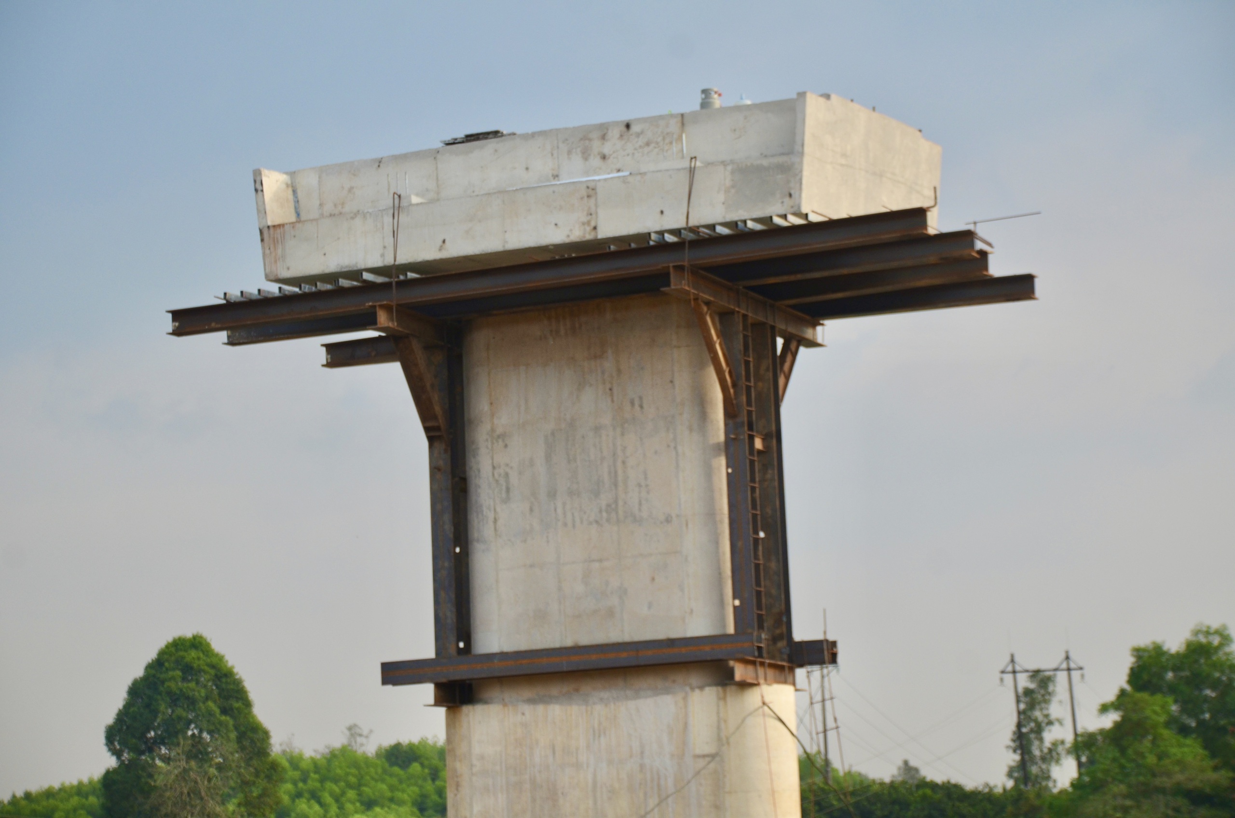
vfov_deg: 13.0
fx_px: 3595
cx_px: 618
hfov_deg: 19.5
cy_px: 409
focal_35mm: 105
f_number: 5.6
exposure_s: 1/500
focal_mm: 70
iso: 250
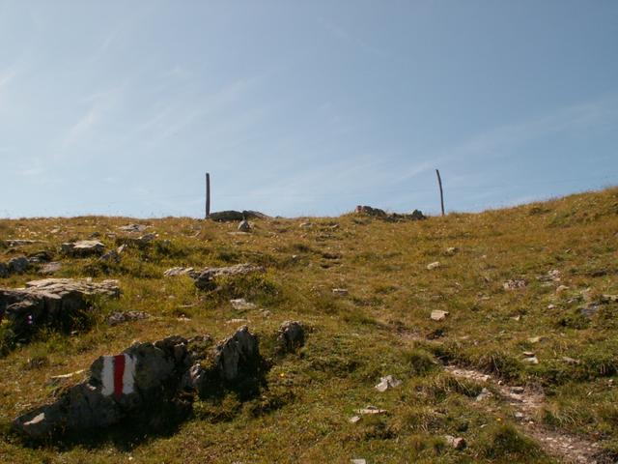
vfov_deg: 40.7
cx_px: 309
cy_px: 232
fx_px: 625
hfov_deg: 52.6
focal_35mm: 35
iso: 50
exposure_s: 1/200
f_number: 7.1
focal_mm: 5.86
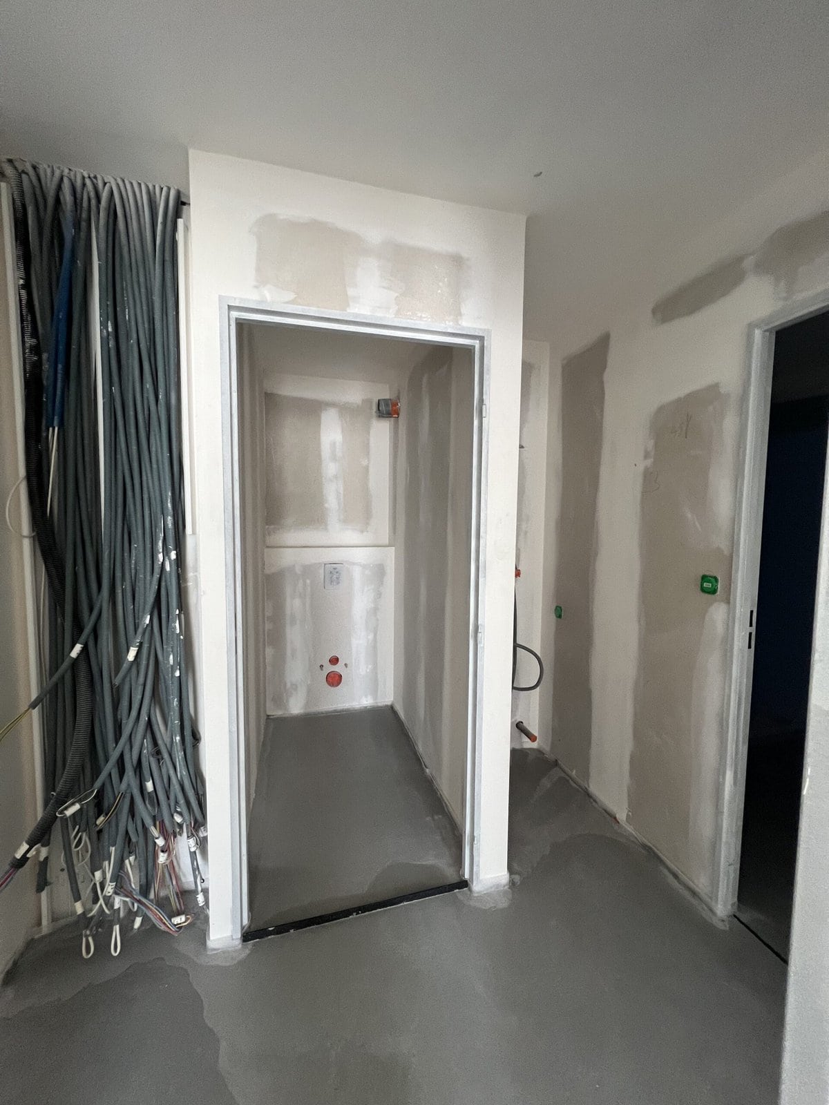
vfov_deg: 106.2
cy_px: 552
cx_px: 414
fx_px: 415
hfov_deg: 89.9
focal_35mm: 13
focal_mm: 1.57
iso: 320
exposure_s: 1/60
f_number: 1.8
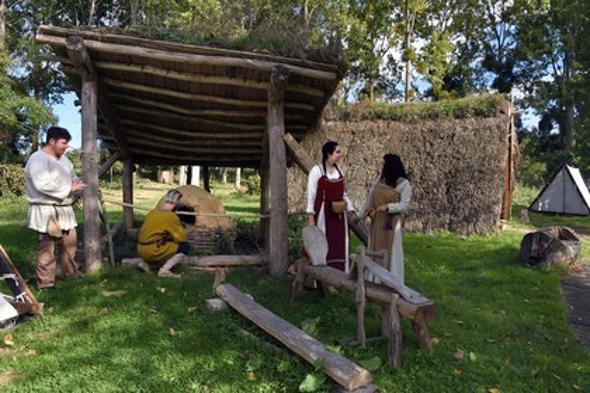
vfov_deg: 46.4
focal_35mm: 28
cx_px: 295
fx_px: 459
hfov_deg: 65.5
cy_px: 196
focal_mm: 28
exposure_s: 1/200
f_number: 11
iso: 400
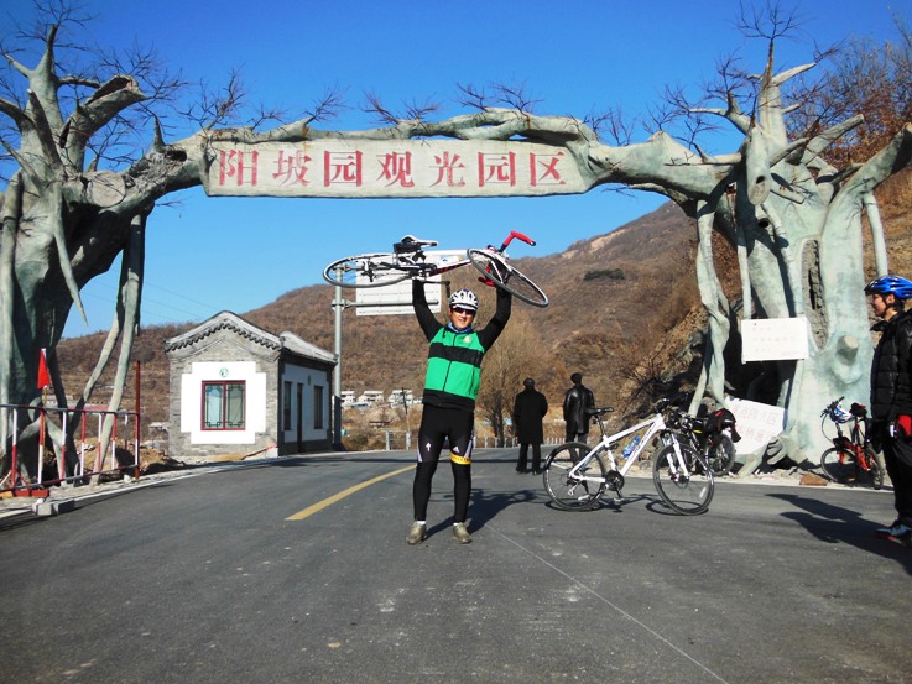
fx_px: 896
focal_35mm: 34
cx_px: 456
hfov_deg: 53.9
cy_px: 342
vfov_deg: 41.8
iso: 125
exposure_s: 1/1250
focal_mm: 6
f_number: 3.9
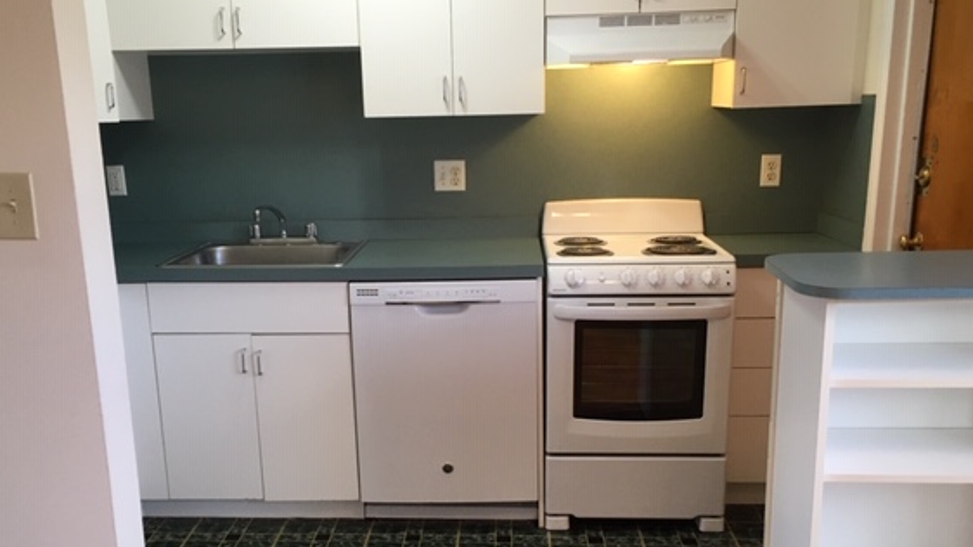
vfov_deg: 32.7
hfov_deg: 55.3
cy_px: 343
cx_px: 457
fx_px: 929
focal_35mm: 36
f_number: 2.2
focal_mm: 4.15
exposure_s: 1/33
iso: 64
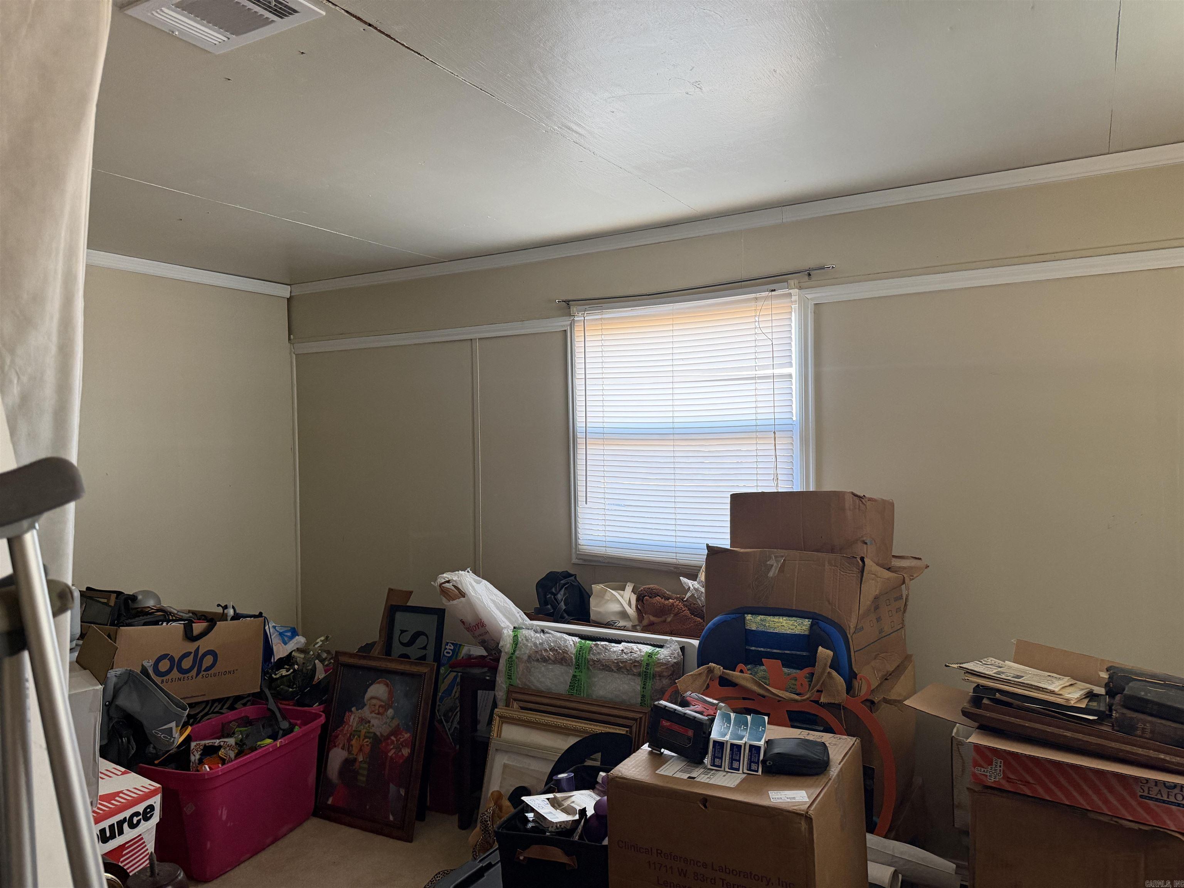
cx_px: 592
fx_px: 821
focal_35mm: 24
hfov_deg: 71.6
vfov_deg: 56.8
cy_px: 444
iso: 400
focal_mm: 6.76
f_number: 1.78
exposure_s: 1/60
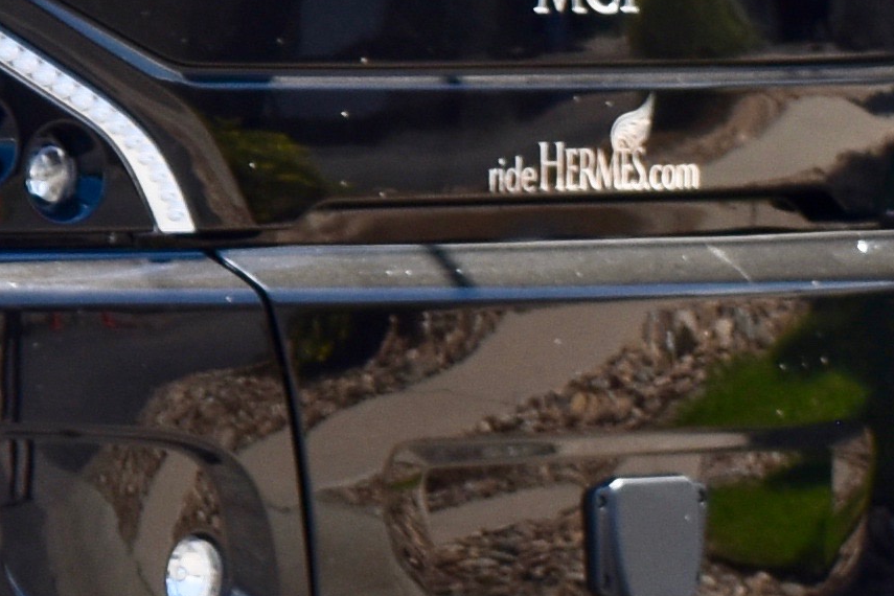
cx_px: -1617
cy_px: -371
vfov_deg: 3.7
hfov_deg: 5.3
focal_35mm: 369
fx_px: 9151
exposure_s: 1/320
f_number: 9
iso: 200
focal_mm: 35
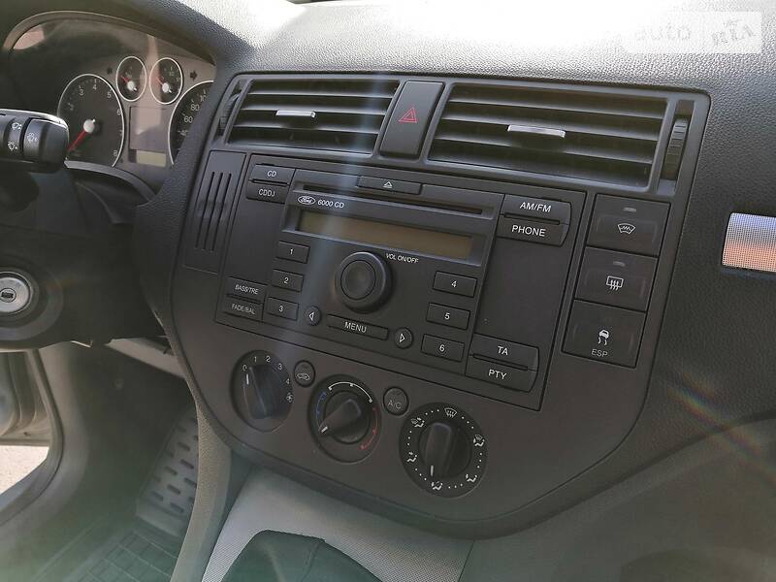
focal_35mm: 27
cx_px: 388
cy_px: 291
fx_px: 605
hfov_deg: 65.3
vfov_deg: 51.4
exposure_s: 1/142
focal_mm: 4
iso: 50
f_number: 1.8
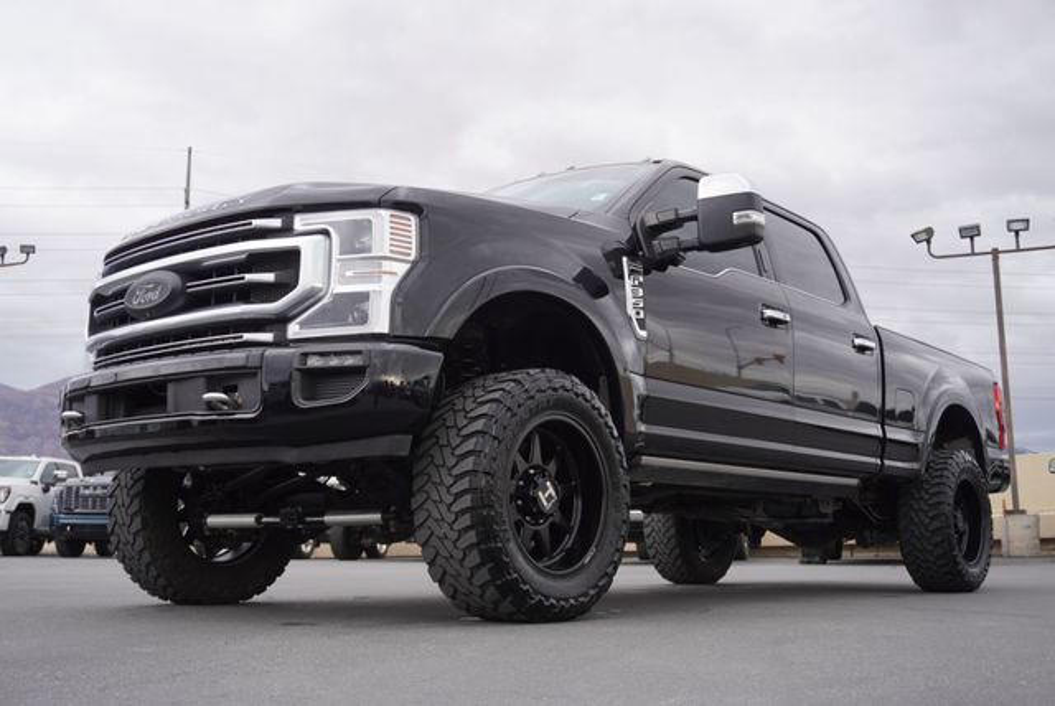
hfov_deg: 49.5
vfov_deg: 34.3
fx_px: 1144
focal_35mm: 39
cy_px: 353
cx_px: 528
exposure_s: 1/60
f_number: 4.5
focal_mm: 26
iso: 100
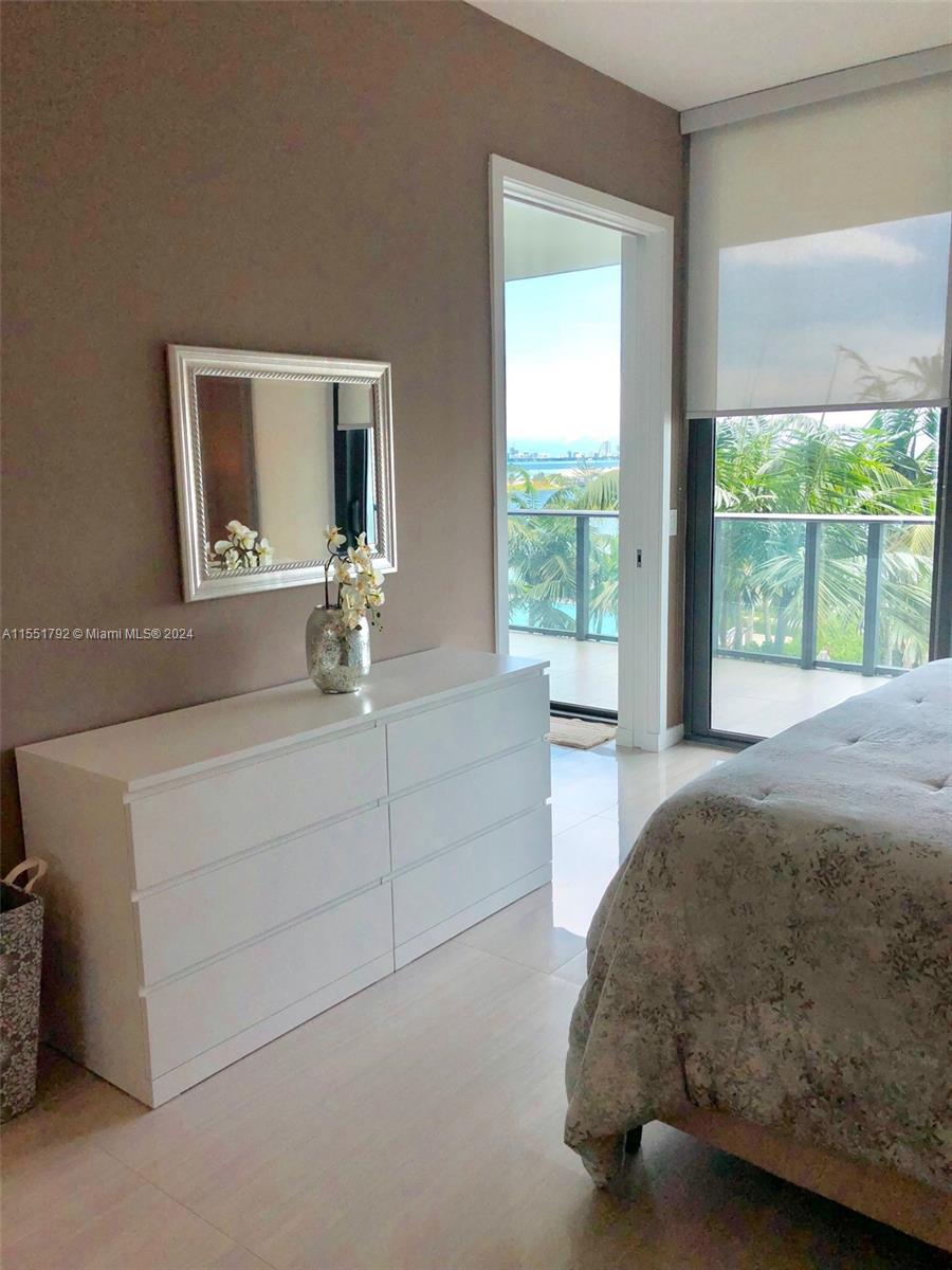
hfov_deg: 49.7
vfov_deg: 63.4
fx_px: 1027
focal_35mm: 28
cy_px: 635
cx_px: 476
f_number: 1.8
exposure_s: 1/385
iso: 20
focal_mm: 4
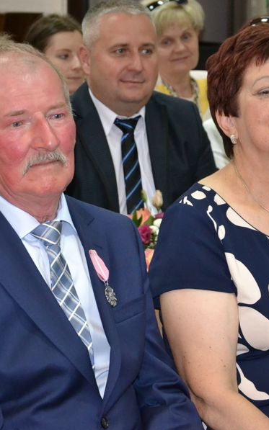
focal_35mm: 143
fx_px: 1678
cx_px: 163
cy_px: 215
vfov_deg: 14.6
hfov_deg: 9.2
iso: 3200
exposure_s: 1/60
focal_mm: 62
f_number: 5.3
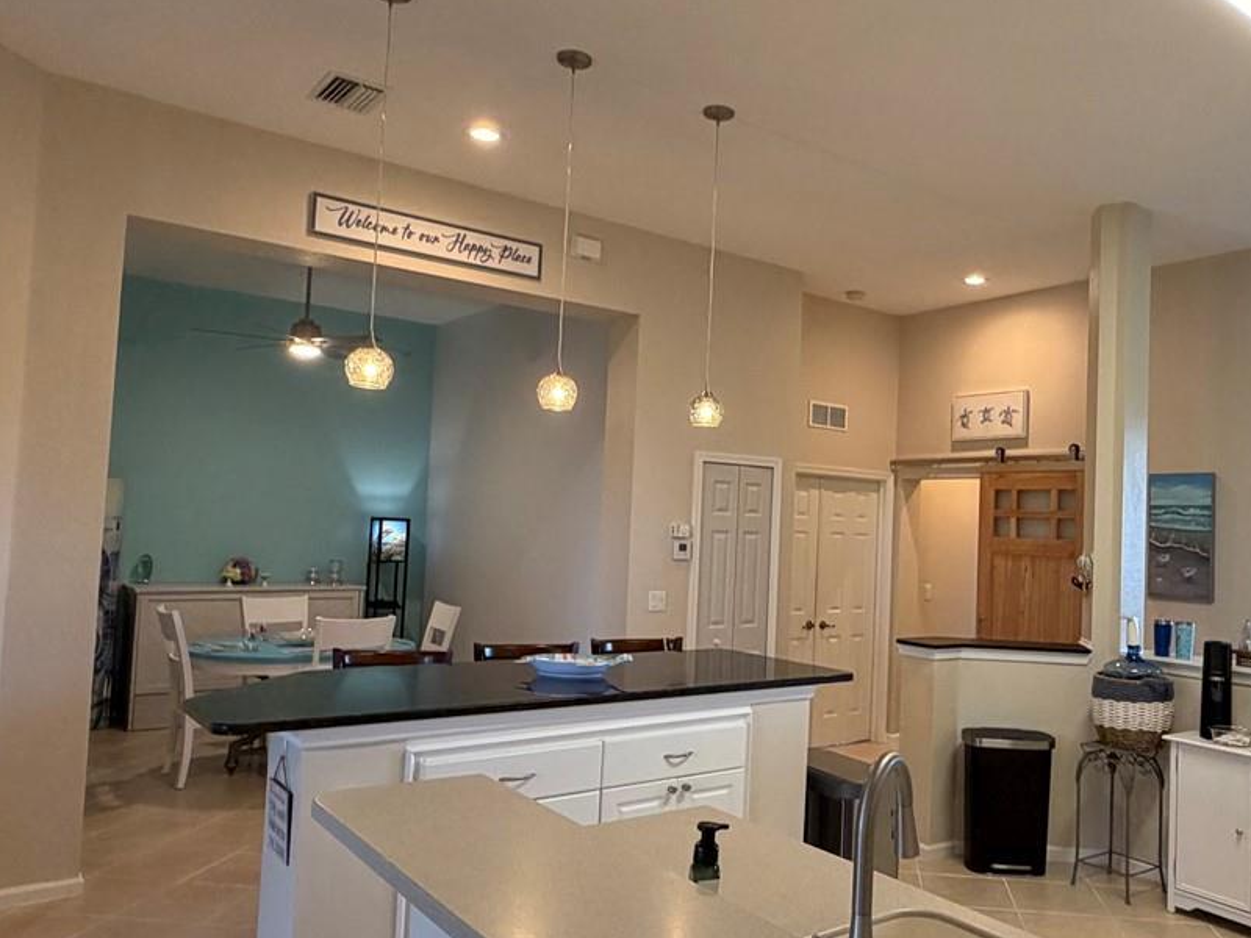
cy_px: 478
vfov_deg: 49.7
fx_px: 1012
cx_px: 762
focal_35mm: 28
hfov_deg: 62.8
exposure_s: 1/60
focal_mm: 2.22
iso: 250
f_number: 2.2
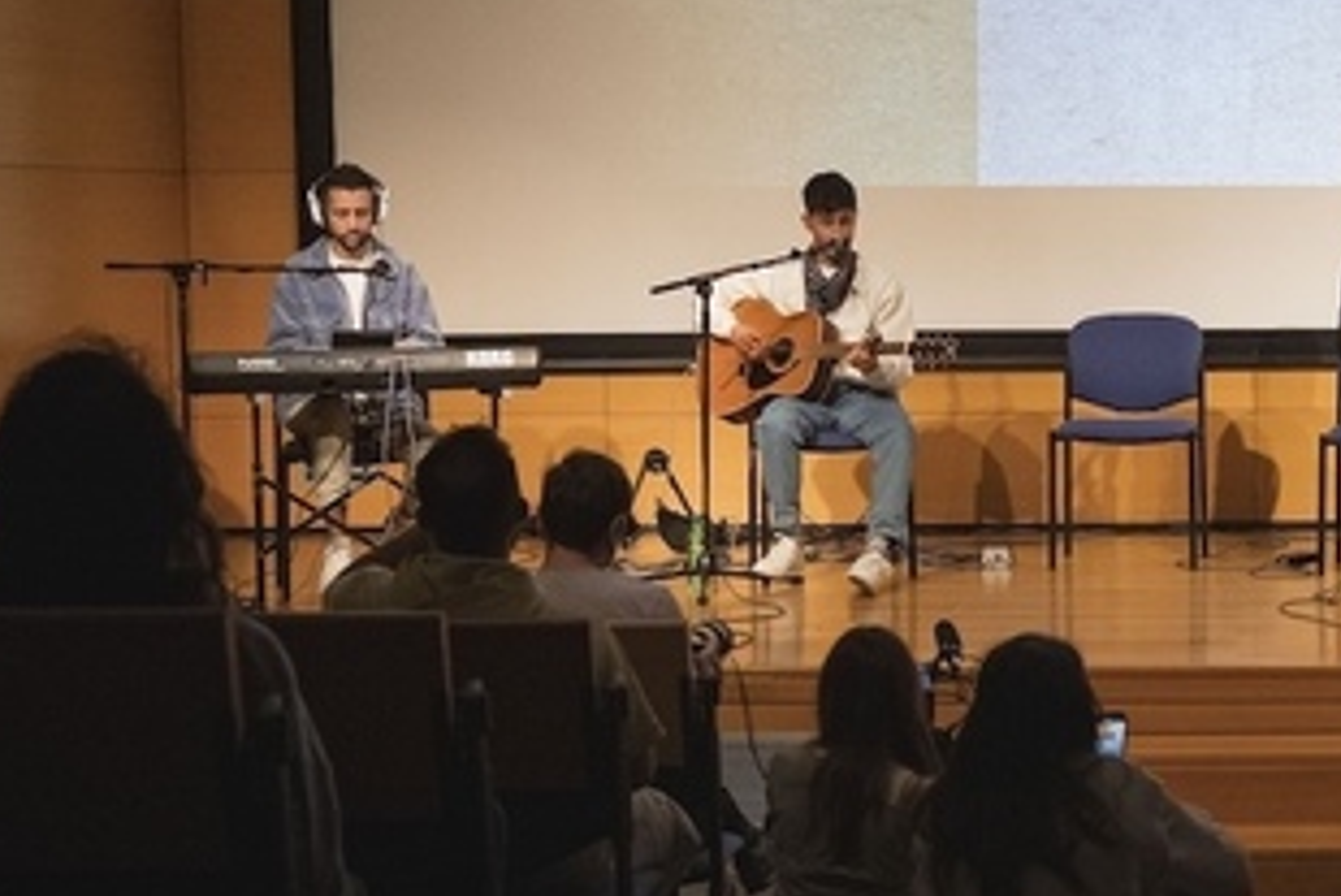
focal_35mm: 82
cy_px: 541
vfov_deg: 16.7
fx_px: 3056
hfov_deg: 24.0
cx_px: 1237
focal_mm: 35
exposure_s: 1/200
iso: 8000
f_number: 4
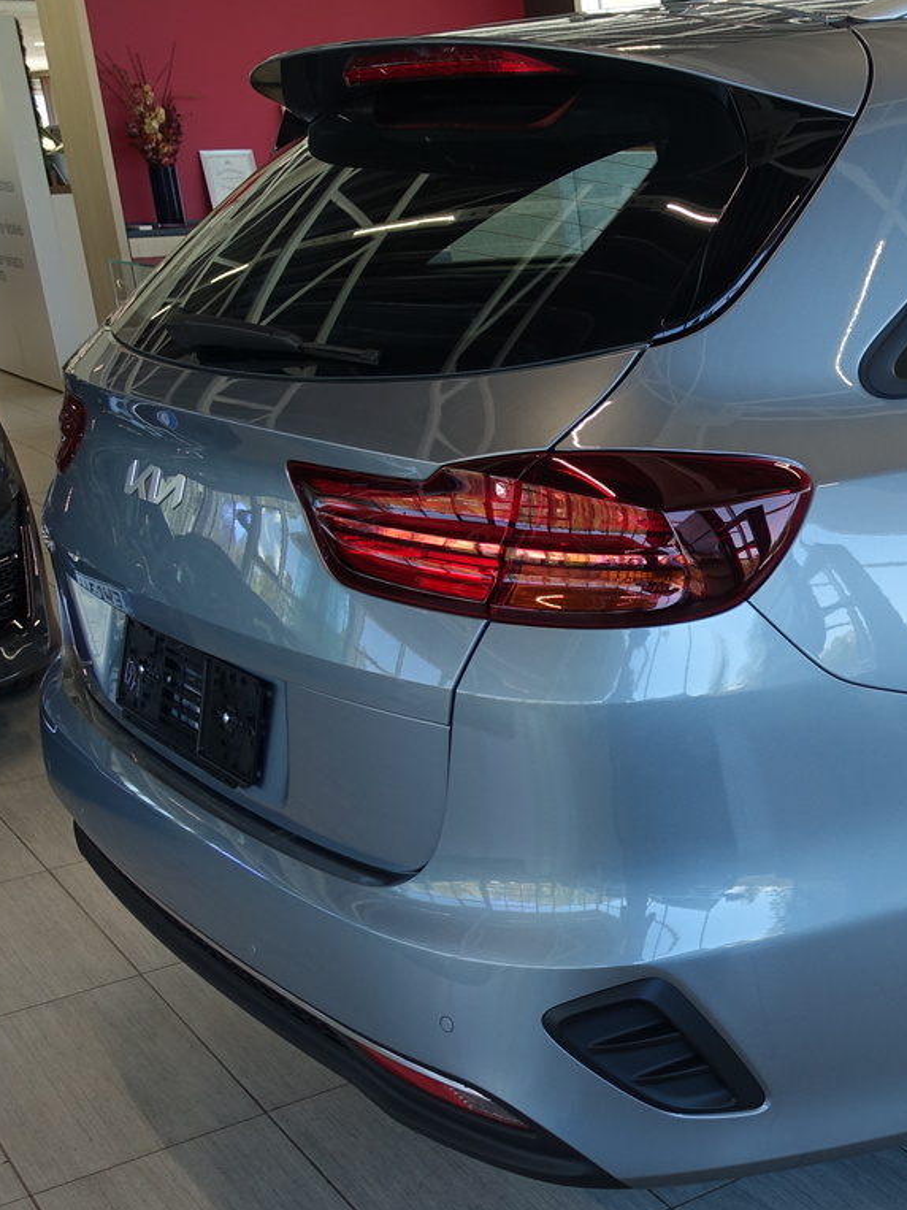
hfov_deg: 26.8
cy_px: 752
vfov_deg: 38.7
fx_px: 1712
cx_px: 1042
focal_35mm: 49
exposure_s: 1/80
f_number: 3.2
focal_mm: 8.8
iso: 125
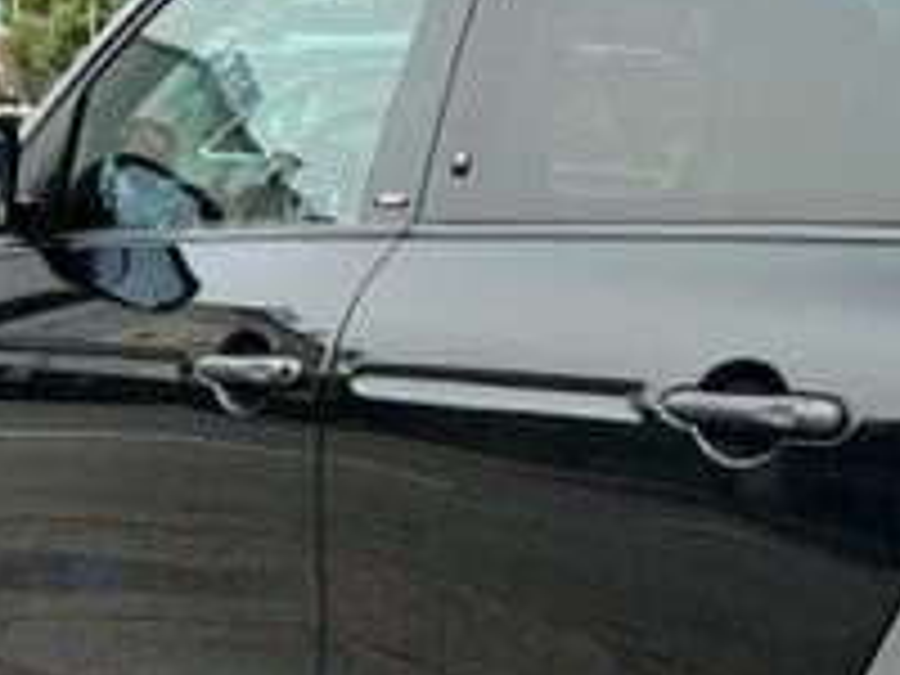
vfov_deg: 17.4
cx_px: 1058
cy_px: 657
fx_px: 2158
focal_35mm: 83
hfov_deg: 21.9
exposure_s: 1/1838
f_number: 1.5
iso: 50
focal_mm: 5.7
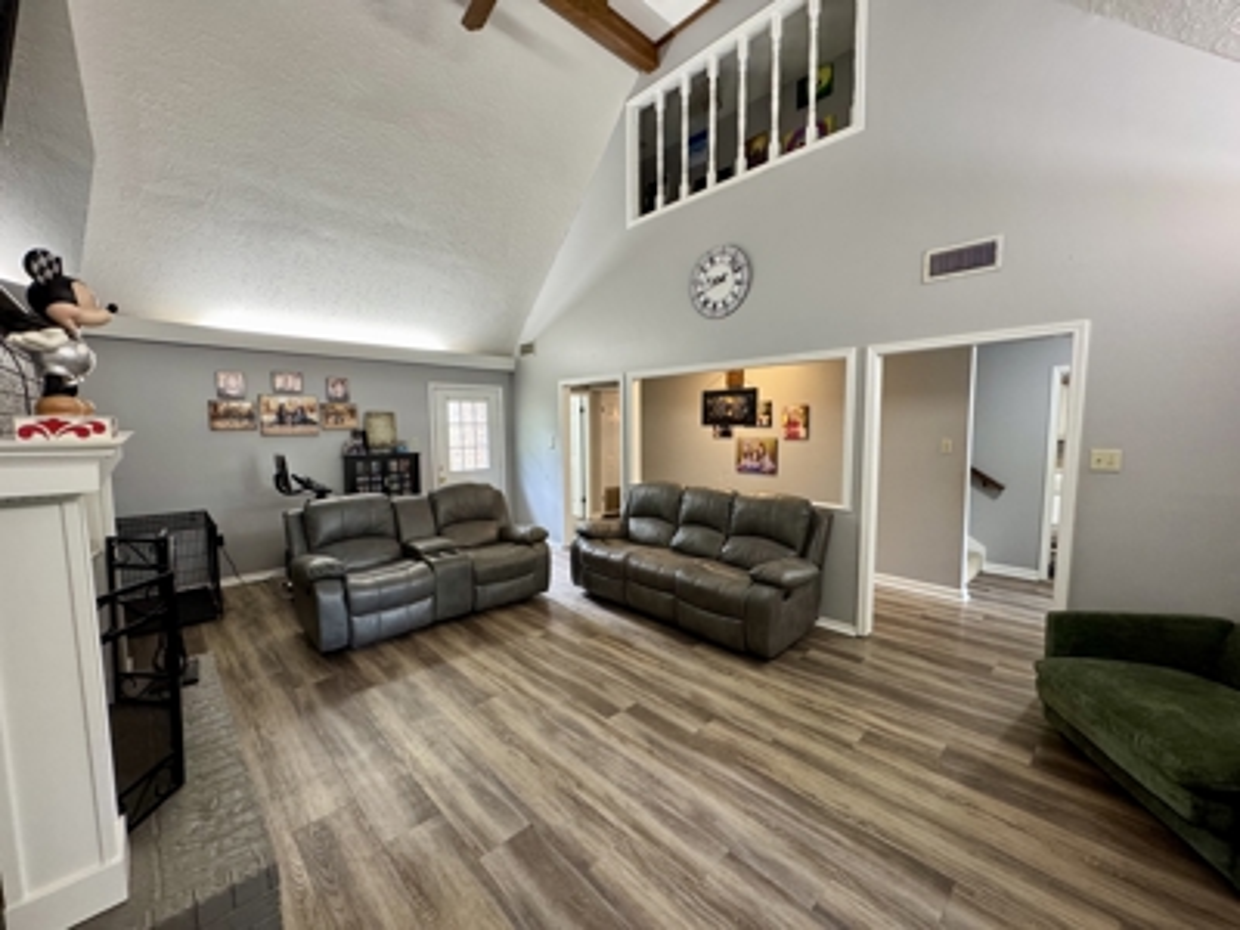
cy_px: 465
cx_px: 620
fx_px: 502
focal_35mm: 14
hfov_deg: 102.1
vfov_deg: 85.7
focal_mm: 2.22
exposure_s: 1/60
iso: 250
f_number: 2.2
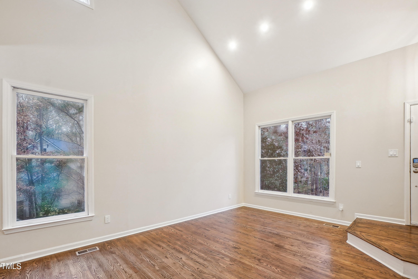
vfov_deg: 77.3
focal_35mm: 15
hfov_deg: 100.4
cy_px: 140
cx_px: 209
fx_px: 174
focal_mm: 10
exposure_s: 1/6
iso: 400
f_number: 8
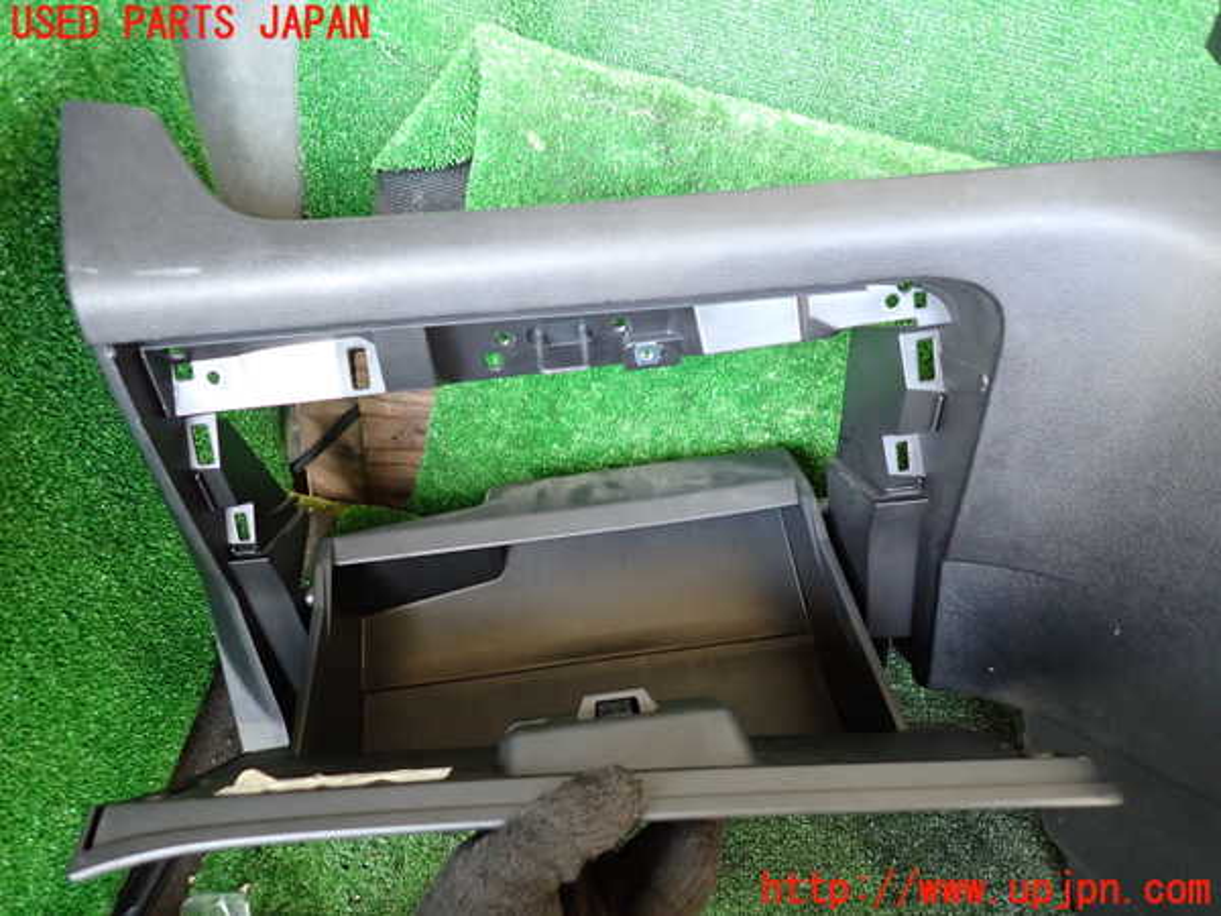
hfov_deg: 69.4
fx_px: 882
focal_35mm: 25
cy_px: 458
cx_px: 610
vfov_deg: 54.9
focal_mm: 4.5
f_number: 2
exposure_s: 1/30
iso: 400
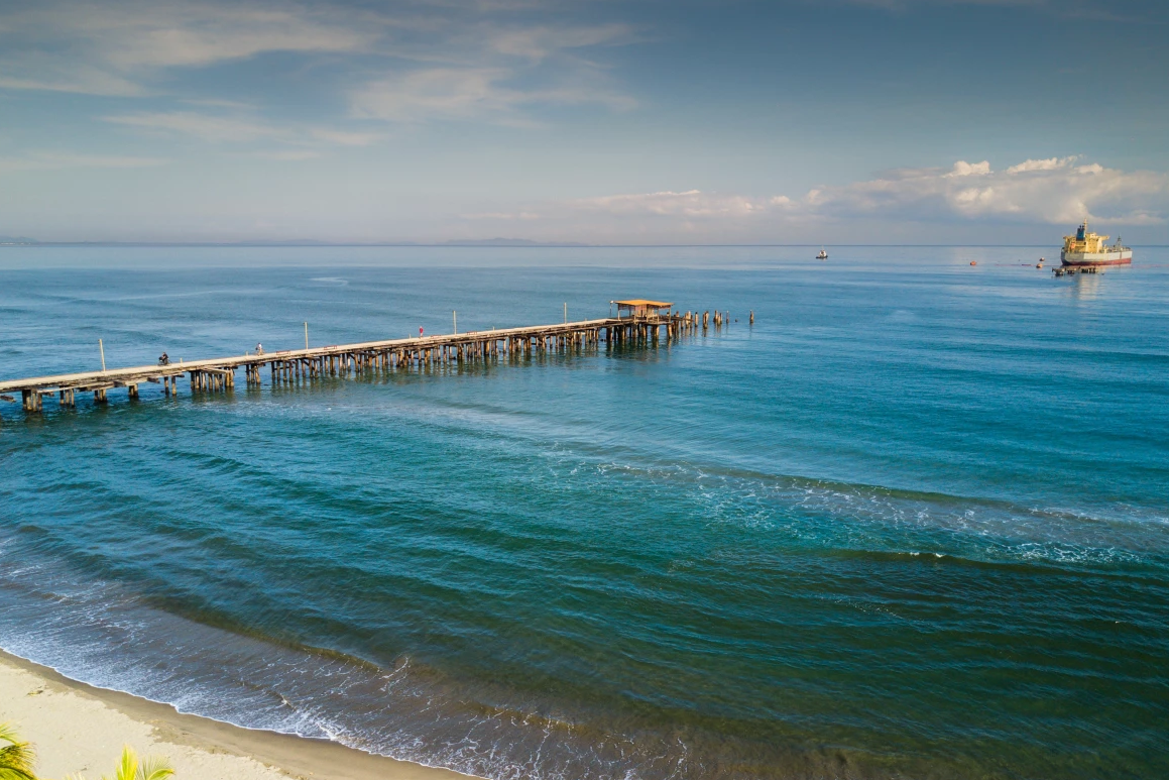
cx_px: 582
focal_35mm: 28
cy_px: 408
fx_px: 909
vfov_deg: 46.4
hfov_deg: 65.5
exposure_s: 1/1000
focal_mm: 4.7
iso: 100
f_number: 2.2
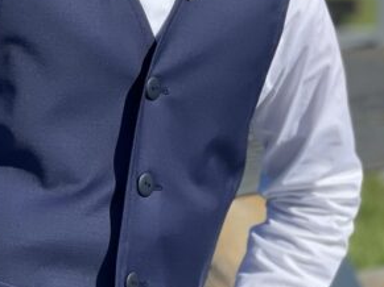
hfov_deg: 11.8
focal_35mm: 167
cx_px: 106
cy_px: 131
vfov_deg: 8.9
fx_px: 1852
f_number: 2
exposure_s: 1/2083
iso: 32
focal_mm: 6
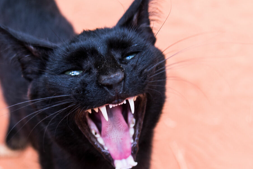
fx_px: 654
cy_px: 115
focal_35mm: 93
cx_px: 105
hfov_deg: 21.9
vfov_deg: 14.7
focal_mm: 35
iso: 500
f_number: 4.5
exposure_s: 1/100
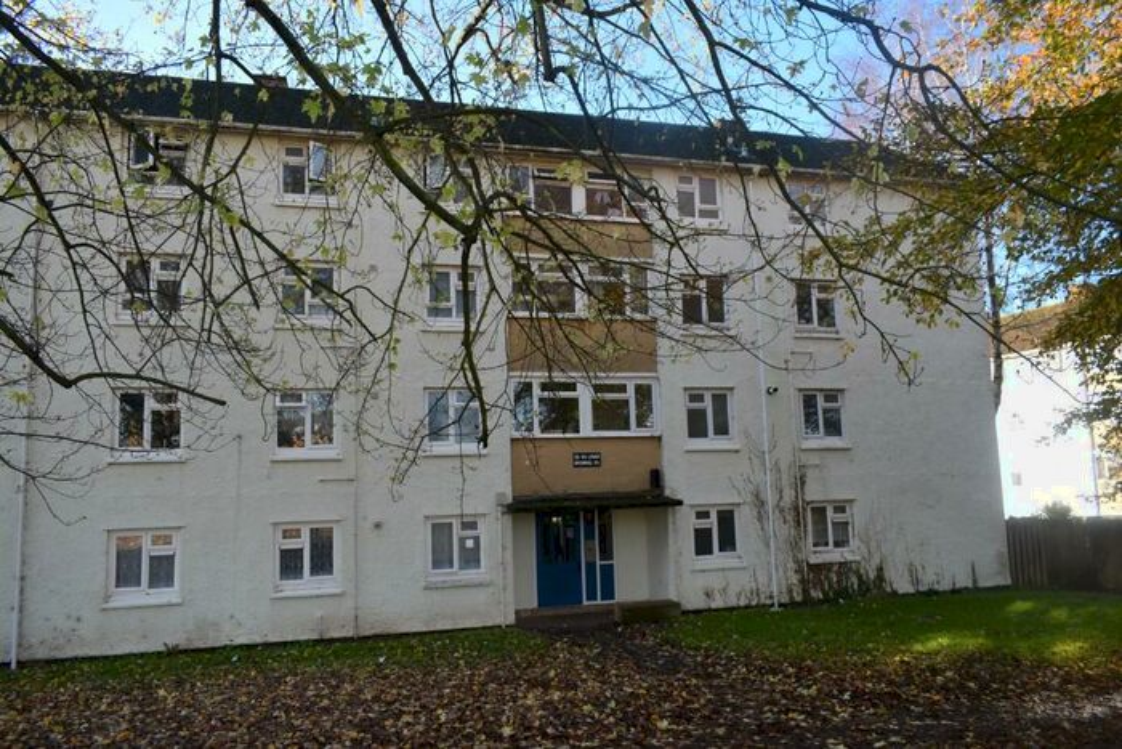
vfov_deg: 47.9
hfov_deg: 67.4
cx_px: 561
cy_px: 374
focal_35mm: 27
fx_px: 842
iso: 200
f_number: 6.3
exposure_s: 1/160
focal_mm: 18
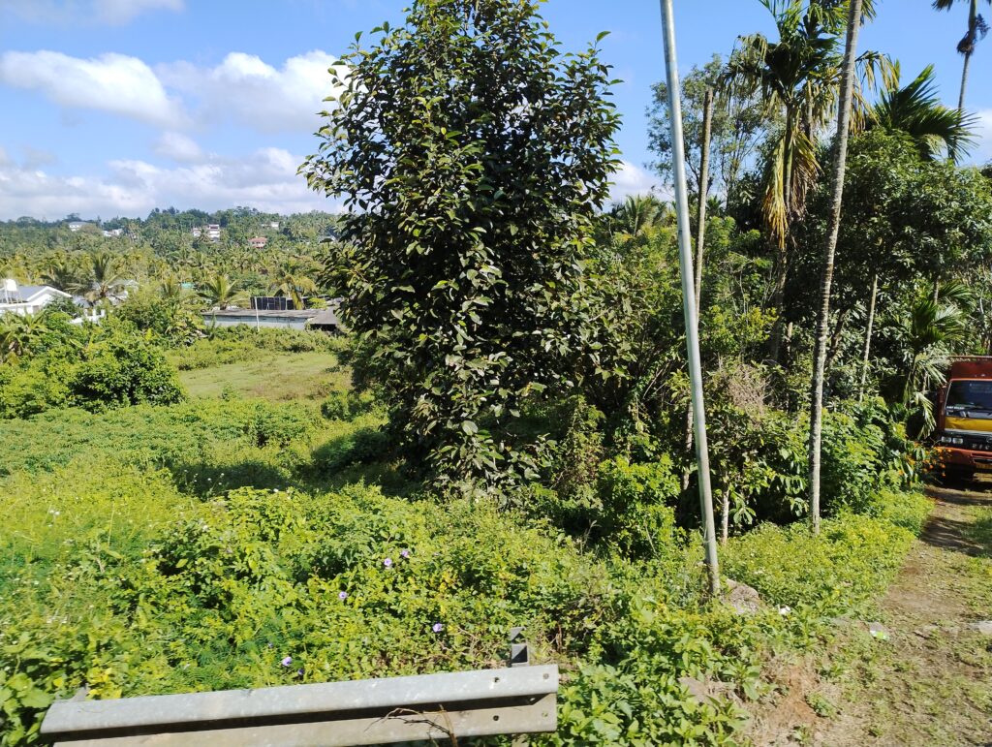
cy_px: 374
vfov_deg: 56.9
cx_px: 496
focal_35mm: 24
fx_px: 689
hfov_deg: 71.5
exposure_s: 1/823
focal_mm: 5.56
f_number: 1.8
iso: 100
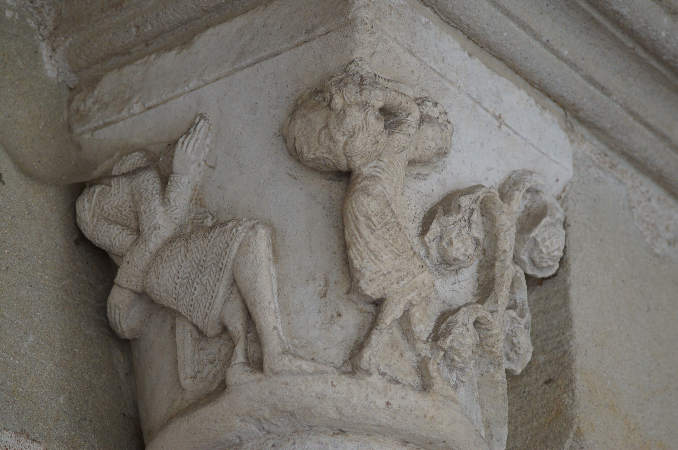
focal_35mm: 180
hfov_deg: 11.4
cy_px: 225
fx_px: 3386
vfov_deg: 7.6
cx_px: 339
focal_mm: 120
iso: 800
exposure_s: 1/200
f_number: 4
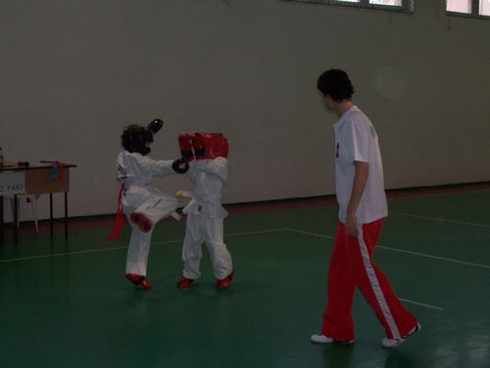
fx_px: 920
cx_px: 245
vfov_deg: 22.6
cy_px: 184
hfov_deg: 29.8
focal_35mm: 65
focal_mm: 10.8
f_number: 3.6
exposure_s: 1/137
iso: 140
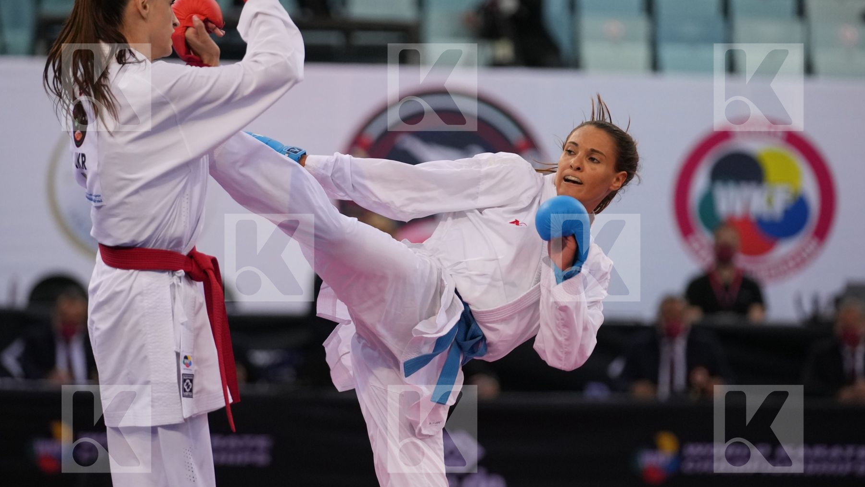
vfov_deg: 4.3
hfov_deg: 7.7
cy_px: 258
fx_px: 6422
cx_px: 432
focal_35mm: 280
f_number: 2.8
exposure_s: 1/1000
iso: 2000
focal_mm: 178
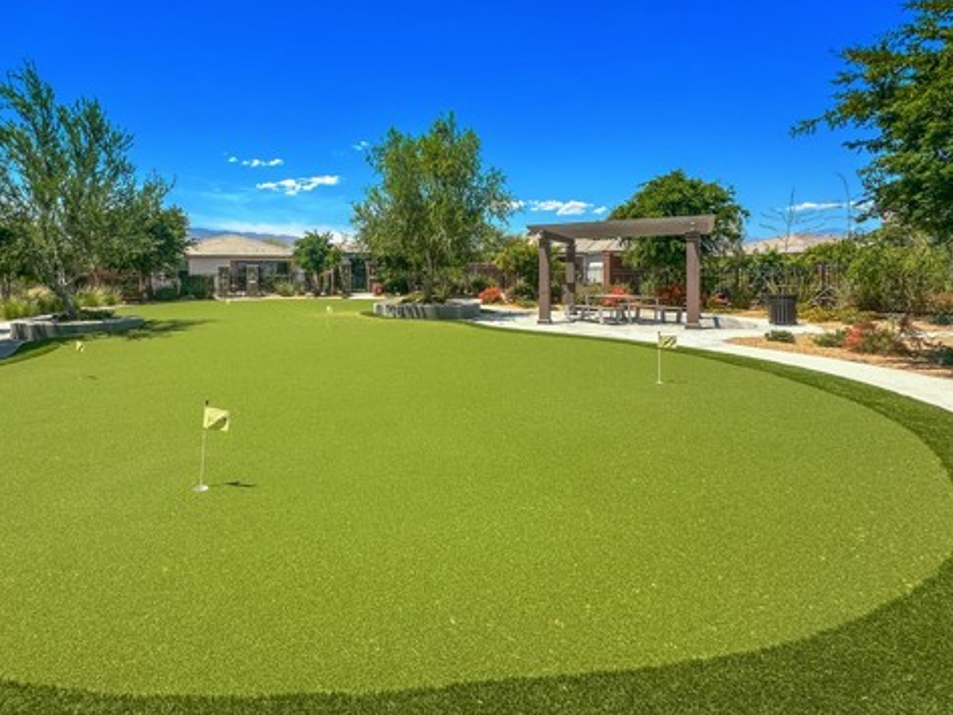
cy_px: 293
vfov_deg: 68.1
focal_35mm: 19
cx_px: 337
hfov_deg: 82.5
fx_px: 523
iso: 50
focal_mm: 2.22
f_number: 2.2
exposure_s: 1/2000
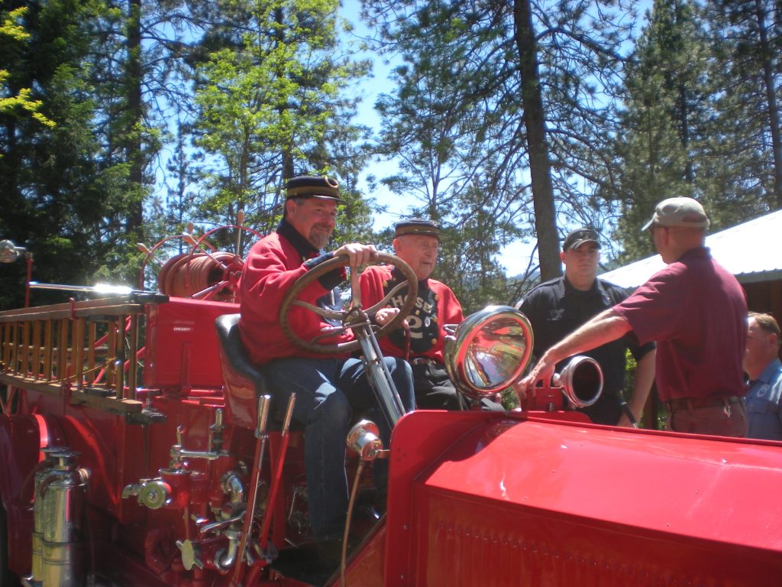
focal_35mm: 38
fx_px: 858
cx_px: 391
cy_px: 294
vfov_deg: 37.7
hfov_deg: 49.0
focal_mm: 6.3
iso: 64
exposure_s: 1/383
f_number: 3.1
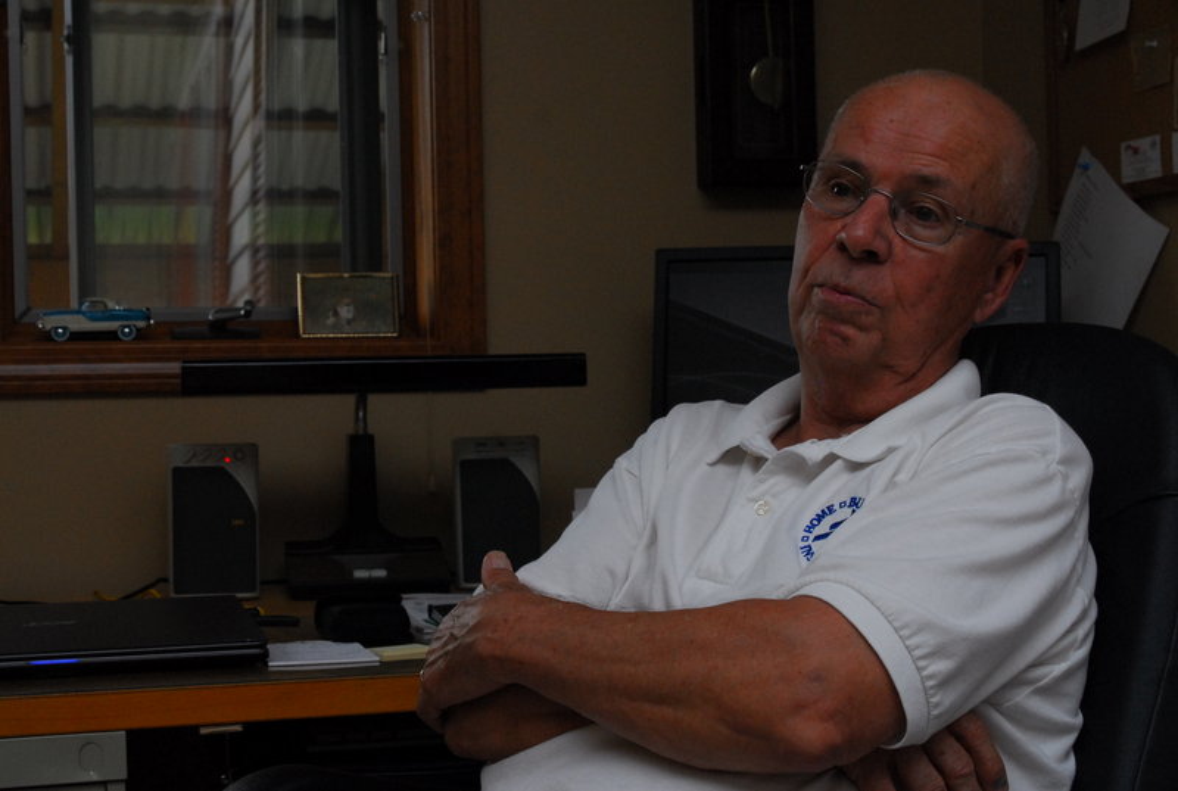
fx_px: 1869
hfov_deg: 35.0
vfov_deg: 23.9
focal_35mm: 57
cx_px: 589
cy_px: 396
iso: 800
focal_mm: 38
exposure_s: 1/60
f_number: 7.1
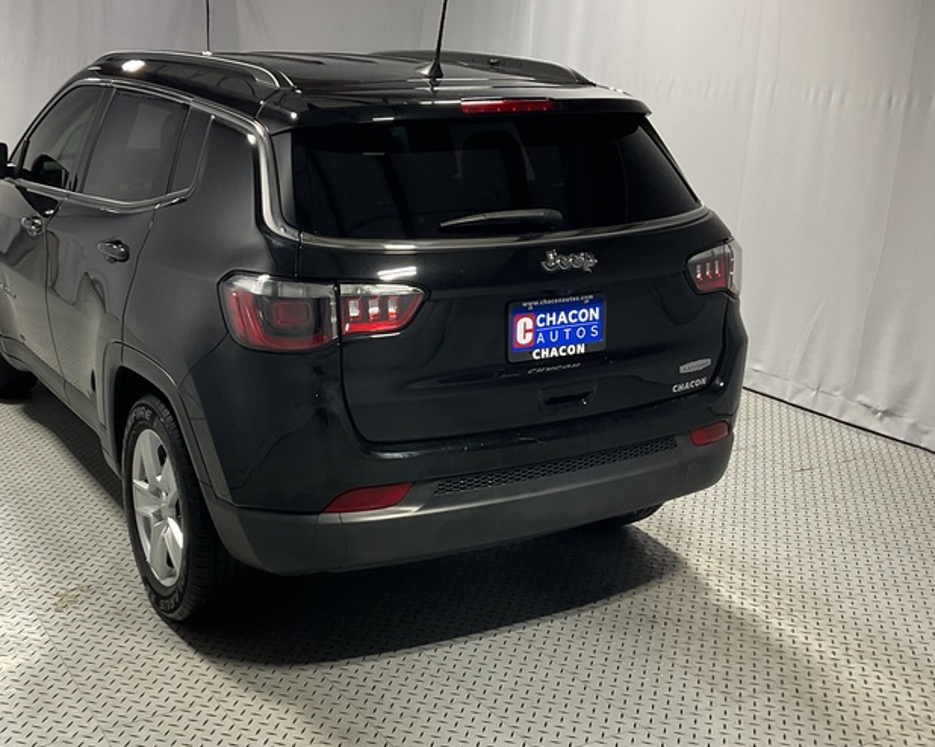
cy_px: 405
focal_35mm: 44
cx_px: 368
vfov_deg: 34.1
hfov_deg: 41.8
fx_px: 1217
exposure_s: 1/60
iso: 40
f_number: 1.8
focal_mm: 3
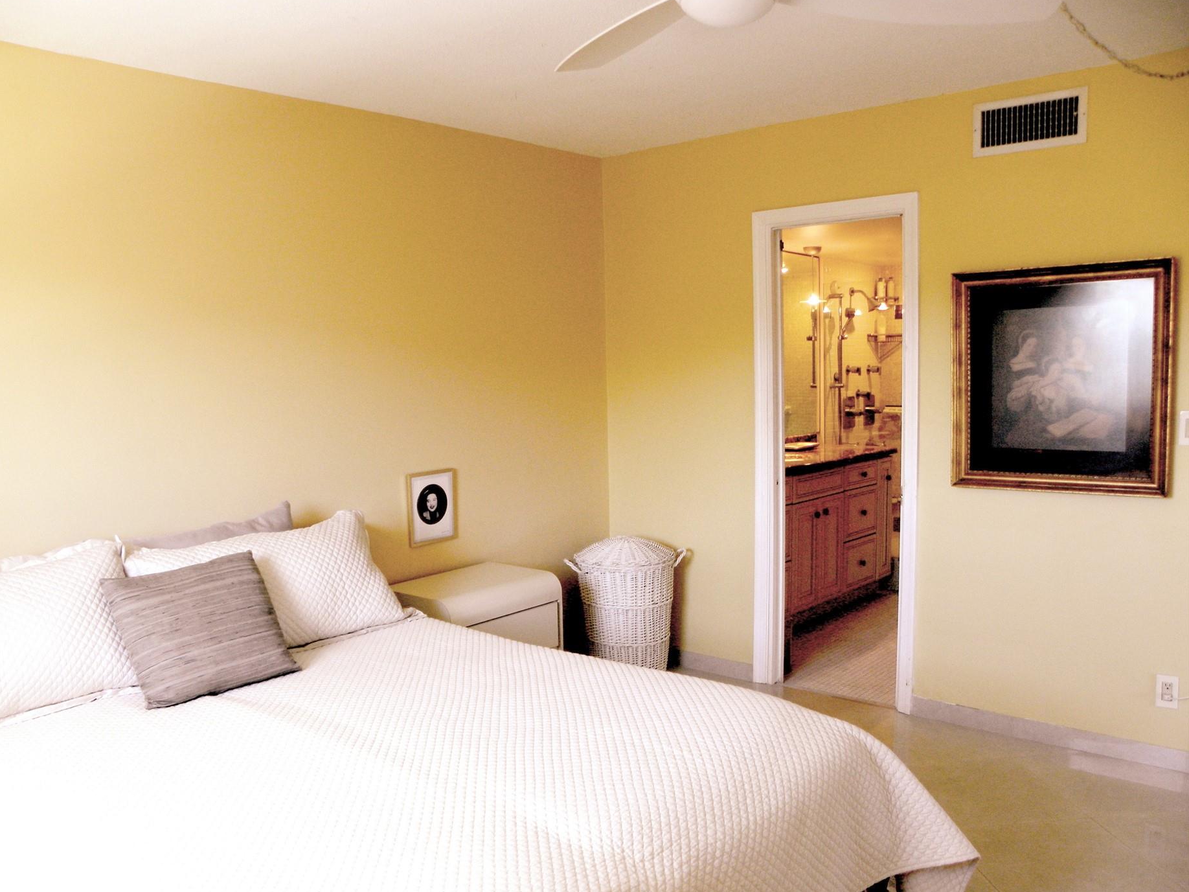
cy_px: 490
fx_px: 996
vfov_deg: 48.2
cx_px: 527
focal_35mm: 29
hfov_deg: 61.5
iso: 80
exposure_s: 1/40
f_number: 2.8
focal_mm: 4.6
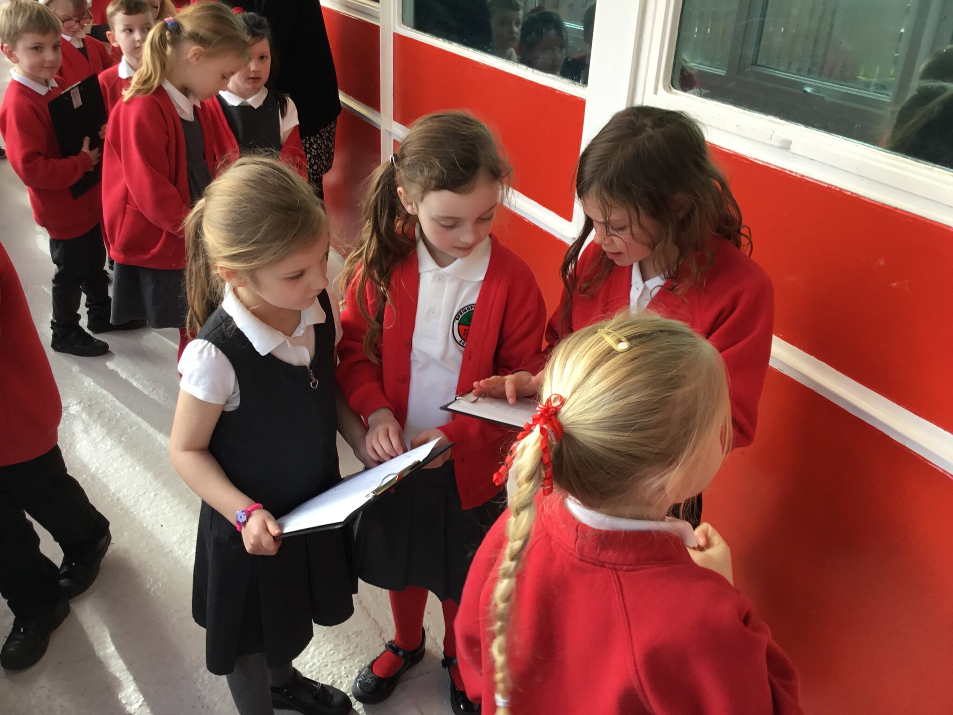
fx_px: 853
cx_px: 476
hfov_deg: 58.4
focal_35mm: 31
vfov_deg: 45.4
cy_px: 358
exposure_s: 1/100
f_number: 2.4
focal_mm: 3.3
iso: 50
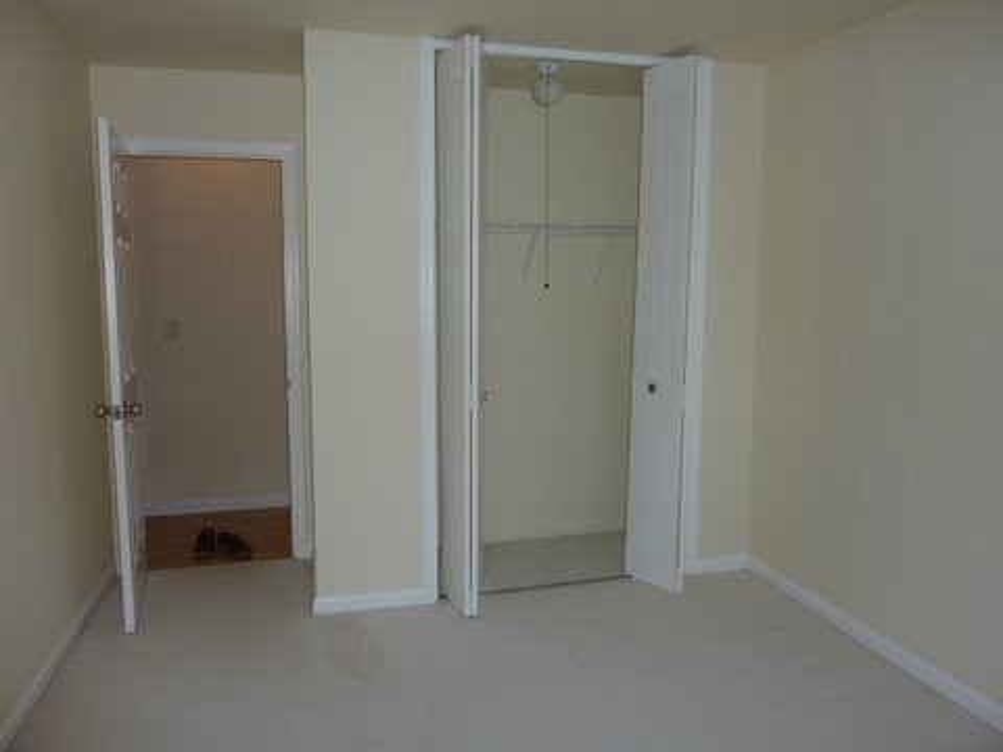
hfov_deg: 69.4
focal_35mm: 25
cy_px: 376
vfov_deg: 54.9
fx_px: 724
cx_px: 502
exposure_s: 1/125
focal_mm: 4.1
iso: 100
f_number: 3.3
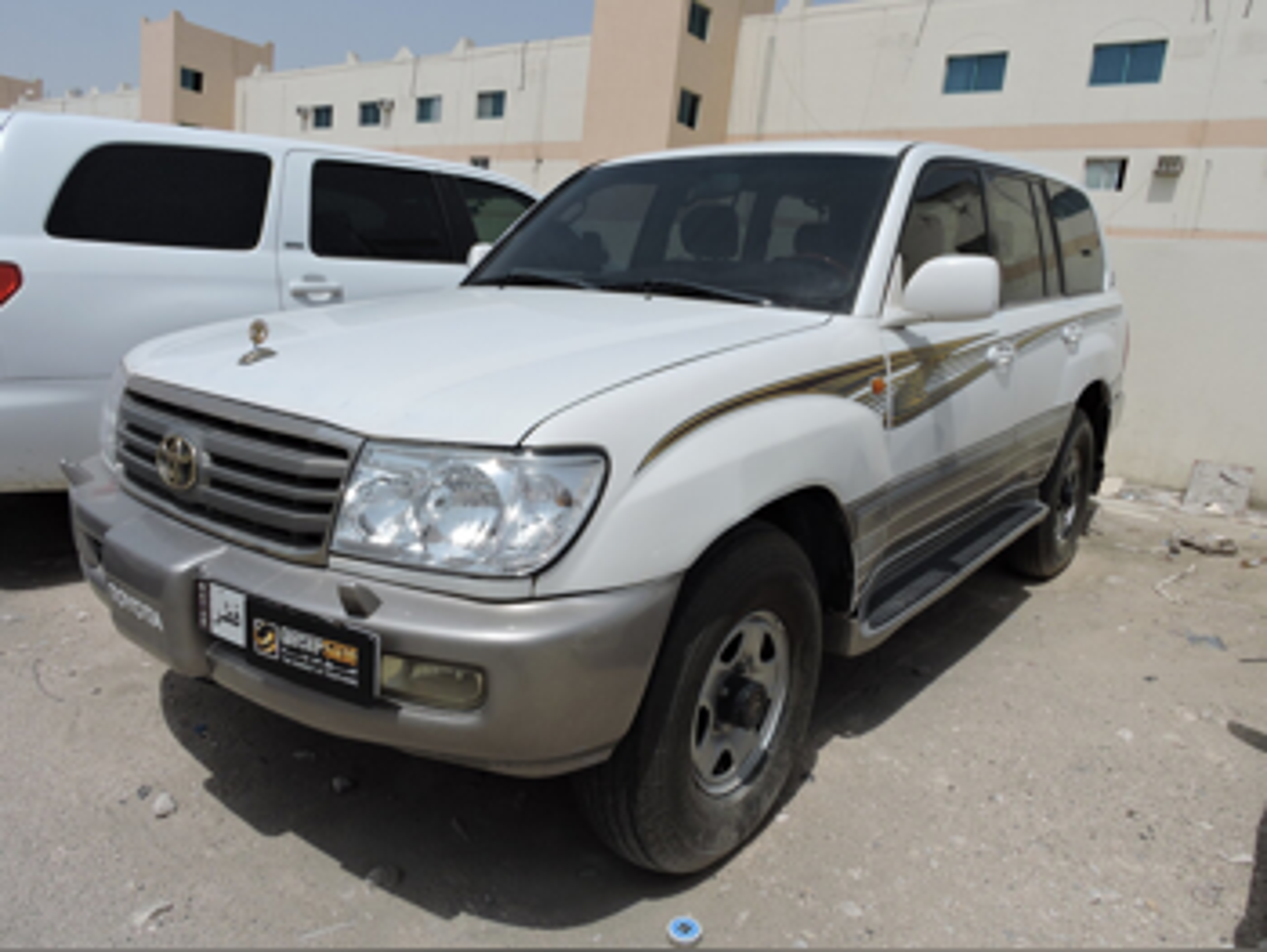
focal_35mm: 24
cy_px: 476
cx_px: 634
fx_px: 879
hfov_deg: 71.6
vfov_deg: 56.9
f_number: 4.8
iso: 100
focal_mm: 4.3
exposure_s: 1/1250
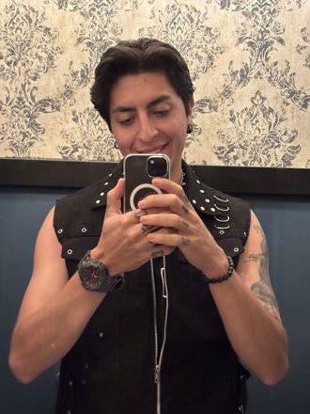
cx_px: 155
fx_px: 621
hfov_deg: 28.0
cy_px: 207
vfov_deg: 36.8
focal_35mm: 52
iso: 400
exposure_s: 1/17
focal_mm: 5.96
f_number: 1.6
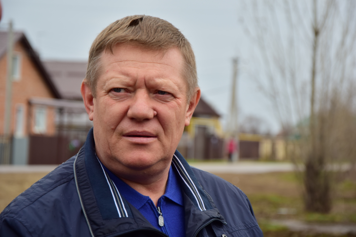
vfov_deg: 12.2
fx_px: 1112
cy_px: 118
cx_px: 178
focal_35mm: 112
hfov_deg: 18.2
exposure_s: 1/125
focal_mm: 75
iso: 100
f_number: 5.3
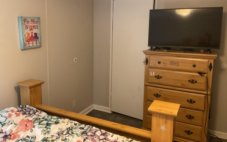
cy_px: 58
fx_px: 192
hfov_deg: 61.2
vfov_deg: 40.4
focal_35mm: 31
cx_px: 113
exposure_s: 1/30
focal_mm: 3
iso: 400
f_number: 1.8
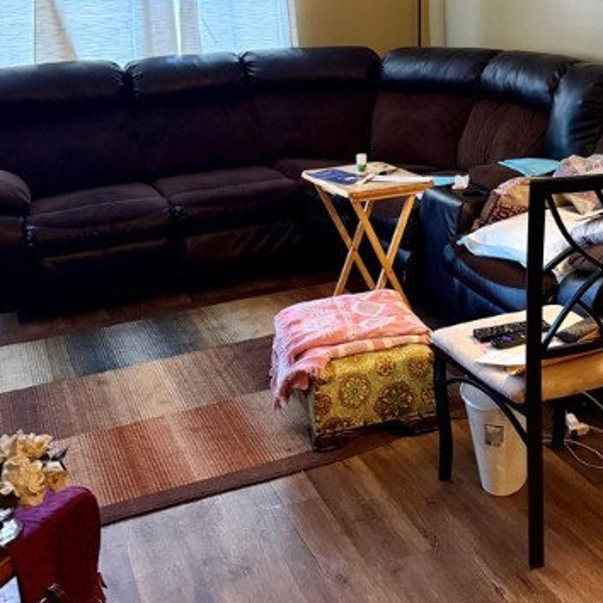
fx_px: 907
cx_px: 390
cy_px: 100
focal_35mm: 46
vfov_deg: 35.3
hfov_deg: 36.5
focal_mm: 6.76
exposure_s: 1/60
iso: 500
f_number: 1.78
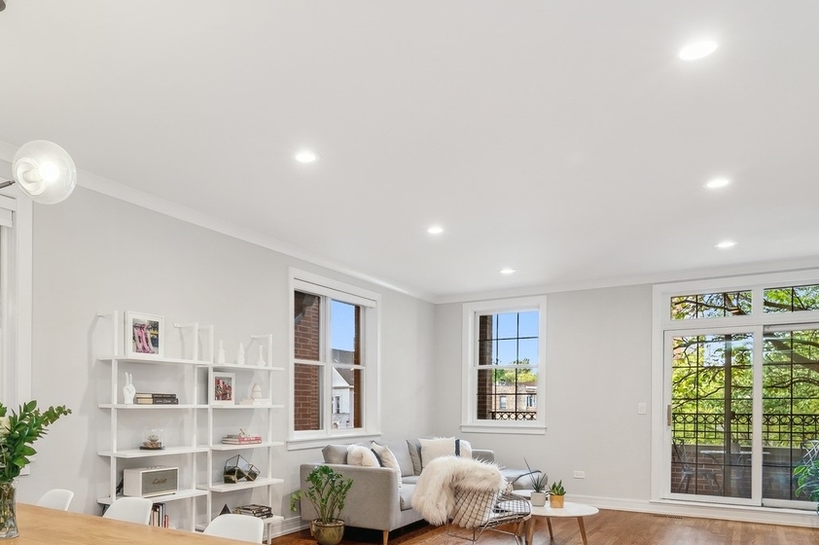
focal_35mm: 27
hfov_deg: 66.3
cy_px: 411
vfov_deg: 46.1
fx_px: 614
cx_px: 300
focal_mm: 14
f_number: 8
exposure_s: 1/40
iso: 400
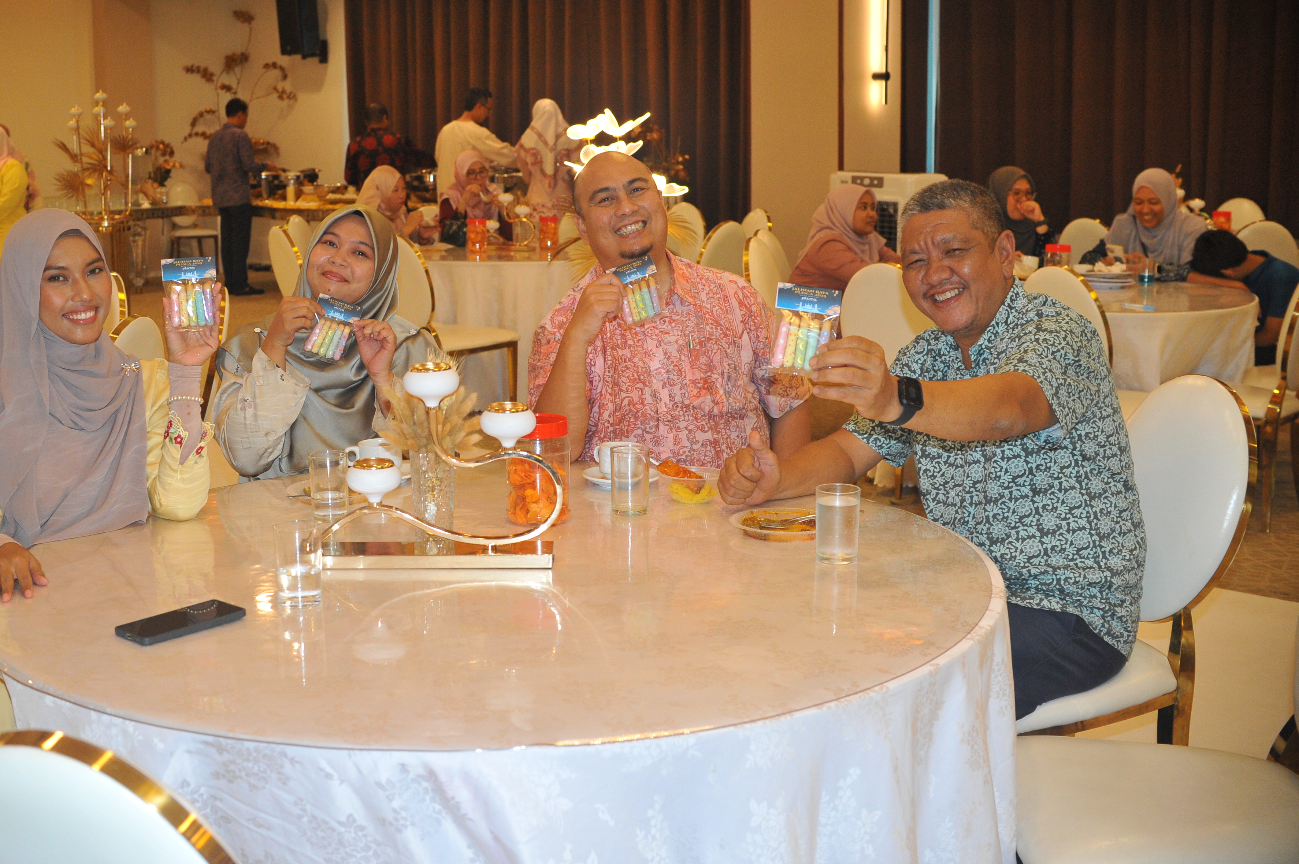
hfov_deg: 46.2
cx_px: 530
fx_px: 1514
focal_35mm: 42
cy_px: 386
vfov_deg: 31.8
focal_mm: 35
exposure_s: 1/250
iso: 2500
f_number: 5
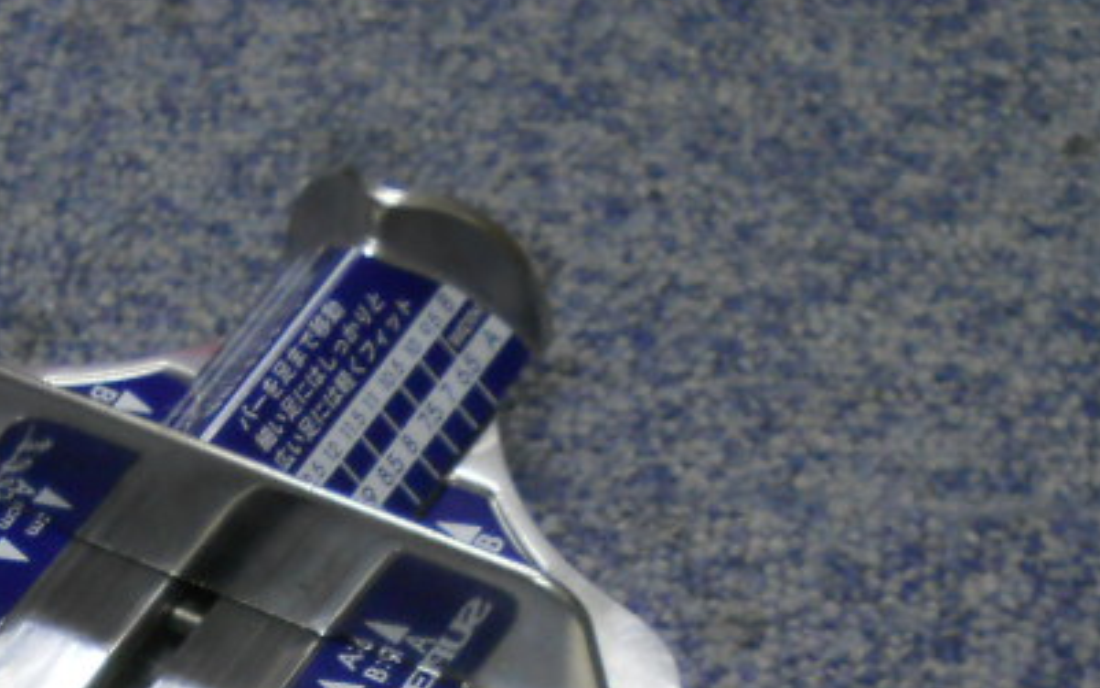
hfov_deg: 18.4
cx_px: 58
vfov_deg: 11.3
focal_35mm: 111
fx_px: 3329
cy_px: 1031
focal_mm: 6.72
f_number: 3.1
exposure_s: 1/30
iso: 250
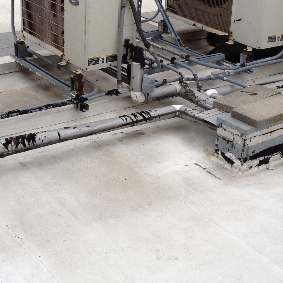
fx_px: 721
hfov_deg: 22.1
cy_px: 41
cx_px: 105
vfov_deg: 21.8
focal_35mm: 78
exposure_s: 1/1323
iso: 50
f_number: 2.4
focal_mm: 4.28
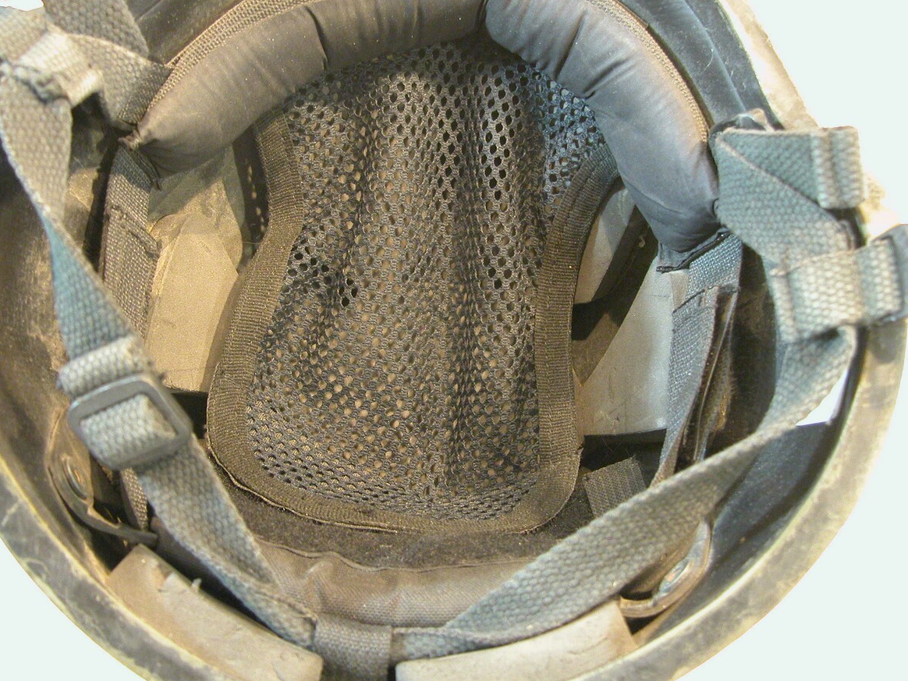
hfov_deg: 34.9
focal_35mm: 55
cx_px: 459
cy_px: 317
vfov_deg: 26.6
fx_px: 1443
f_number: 3
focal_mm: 12.7
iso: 400
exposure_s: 1/3.2
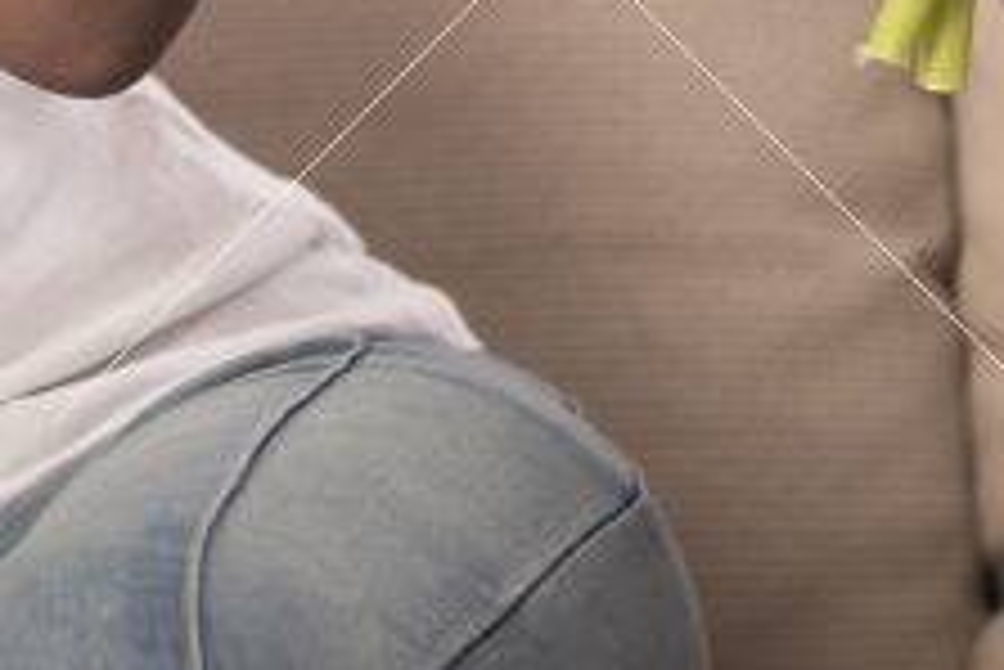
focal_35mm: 710
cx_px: 549
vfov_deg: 1.9
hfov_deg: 2.9
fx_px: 19813
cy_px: -1050
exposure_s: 1/100
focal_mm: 122
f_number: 3.5
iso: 320
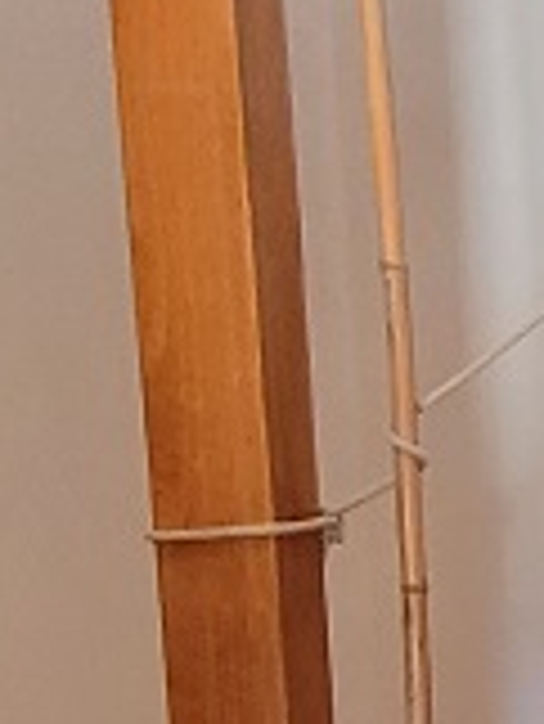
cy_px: 868
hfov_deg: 14.1
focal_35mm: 87
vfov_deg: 21.0
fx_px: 1821
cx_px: 1115
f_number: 2.2
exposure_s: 1/33
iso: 400
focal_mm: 1.74
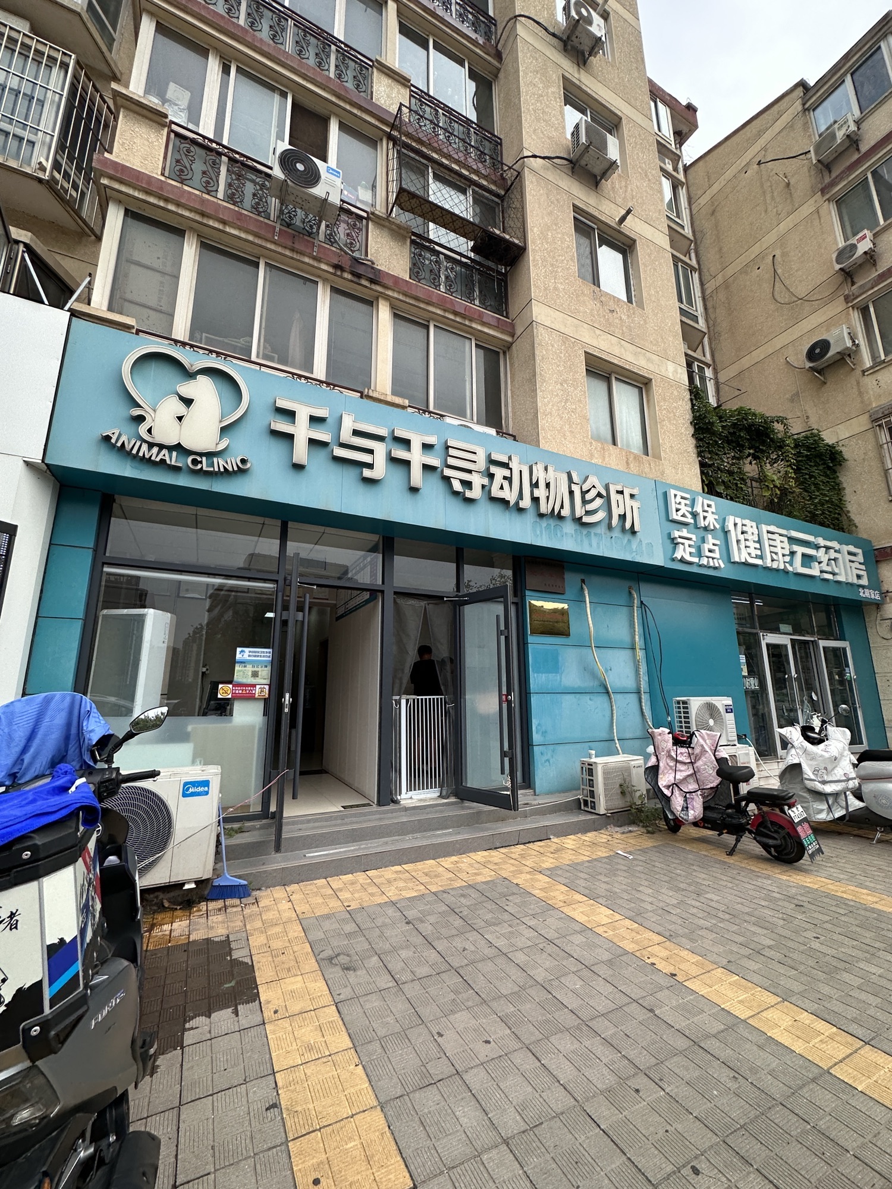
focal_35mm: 14
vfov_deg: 102.1
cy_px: 594
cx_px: 446
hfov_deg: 85.7
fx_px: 481
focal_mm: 2.22
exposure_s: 1/612
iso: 40
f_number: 2.2
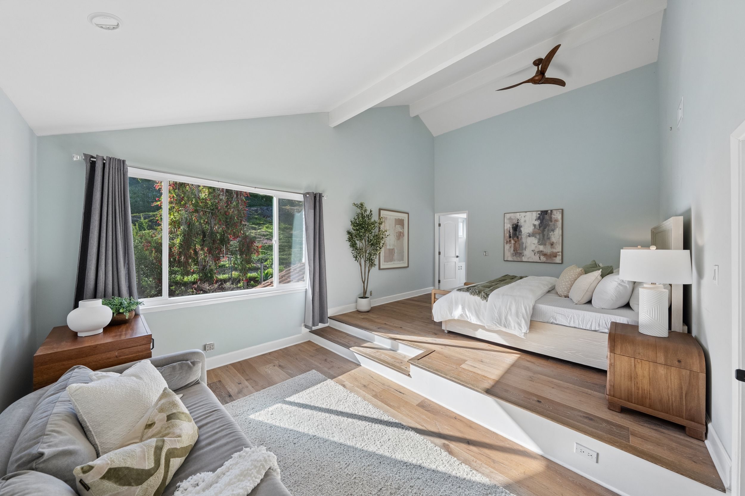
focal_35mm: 12
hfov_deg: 112.6
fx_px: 248
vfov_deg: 90.0
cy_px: 248
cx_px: 372
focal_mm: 12
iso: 800
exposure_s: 1/400
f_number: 5.6
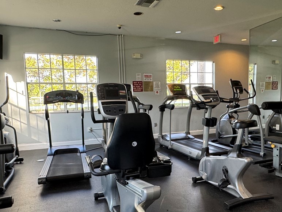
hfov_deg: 61.5
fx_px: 236
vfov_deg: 48.0
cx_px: 158
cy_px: 126
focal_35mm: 29
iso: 250
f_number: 2.2
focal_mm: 2.22
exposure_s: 1/120
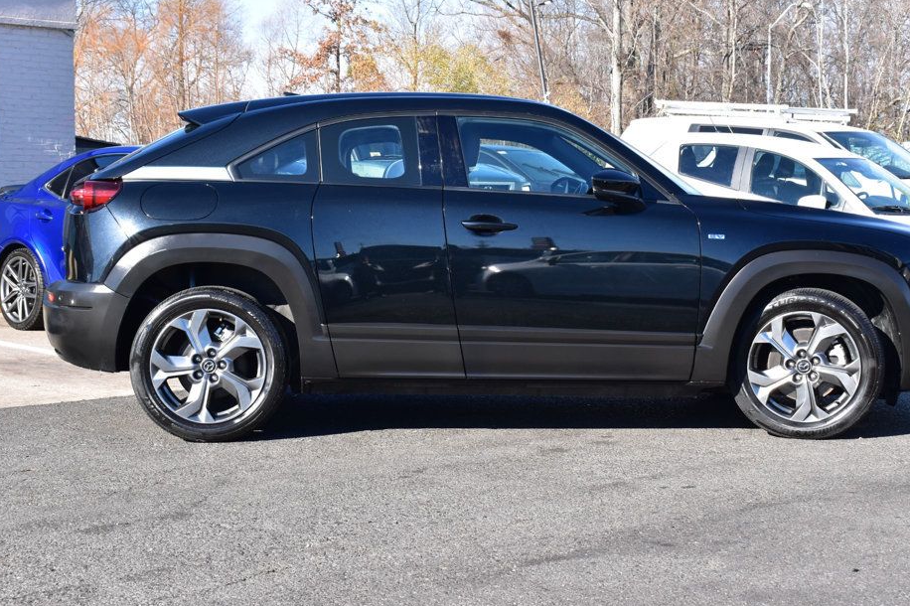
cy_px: 288
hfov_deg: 35.0
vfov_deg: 23.8
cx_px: 497
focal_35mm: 57
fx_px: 1440
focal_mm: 34
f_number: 10
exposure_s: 1/250
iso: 400
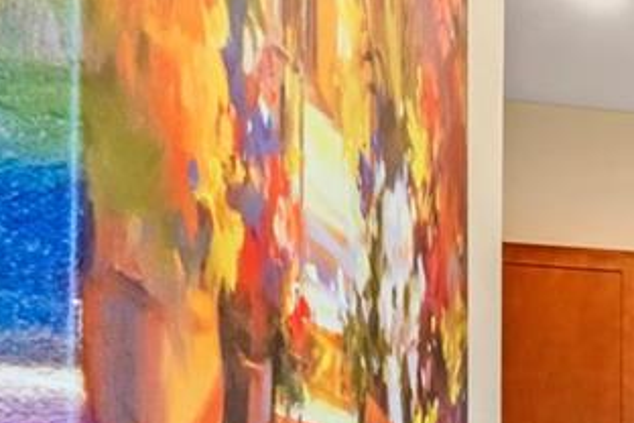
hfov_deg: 17.2
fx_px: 1489
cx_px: 1286
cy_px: 659
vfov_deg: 14.9
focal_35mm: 85
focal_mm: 11
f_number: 9
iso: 250
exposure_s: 1/125
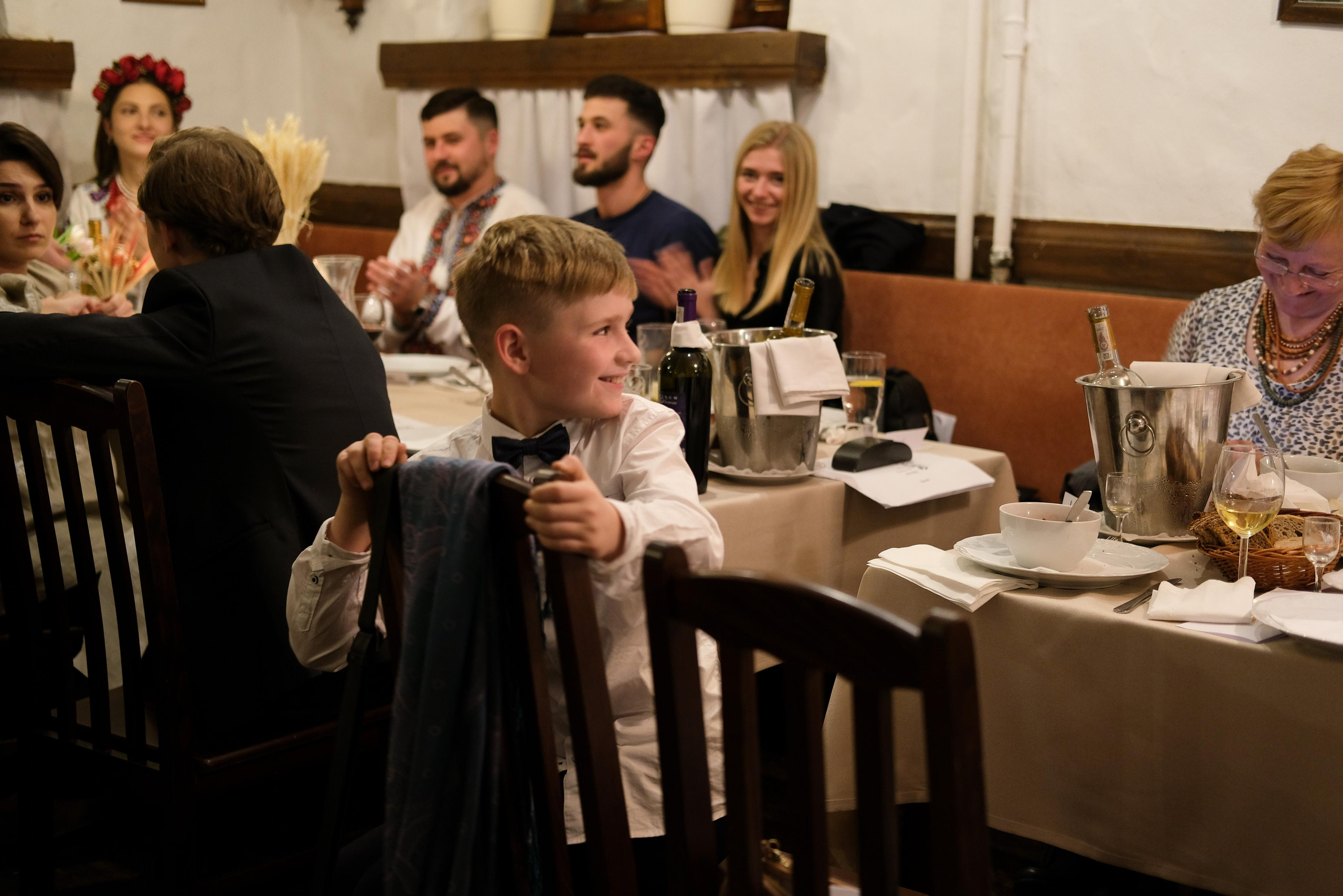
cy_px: 448
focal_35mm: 53
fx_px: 1977
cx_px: 672
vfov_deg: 25.5
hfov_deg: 37.5
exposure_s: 1/25
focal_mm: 35
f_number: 2
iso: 800
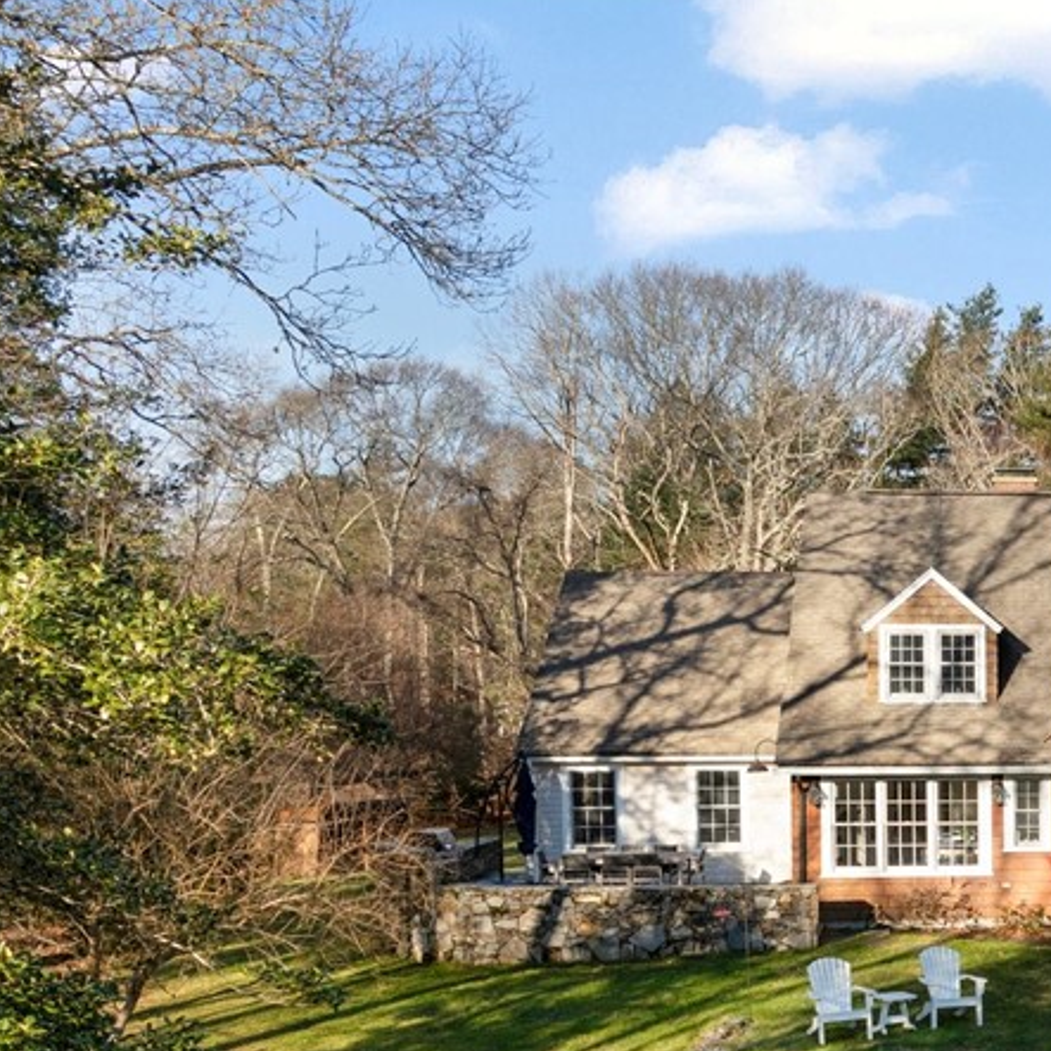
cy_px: 884
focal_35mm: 49
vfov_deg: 33.4
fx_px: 1683
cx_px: 1197
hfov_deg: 30.5
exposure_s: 1/800
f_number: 2.8
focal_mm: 12.29
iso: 100
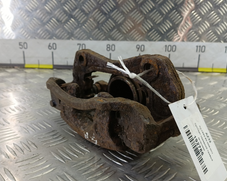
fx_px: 195
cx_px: 106
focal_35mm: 29
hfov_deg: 60.4
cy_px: 88
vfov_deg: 49.9
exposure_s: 1/50
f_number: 1.6
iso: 162
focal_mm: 4.11
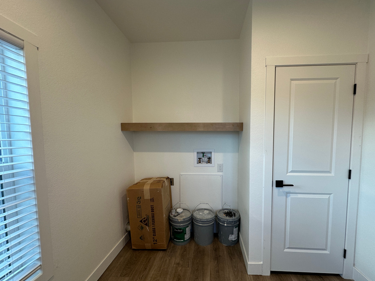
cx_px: 200
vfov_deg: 81.7
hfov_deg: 98.0
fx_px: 162
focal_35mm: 15
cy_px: 148
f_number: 2.2
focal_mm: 2.22
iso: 125
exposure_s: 1/120
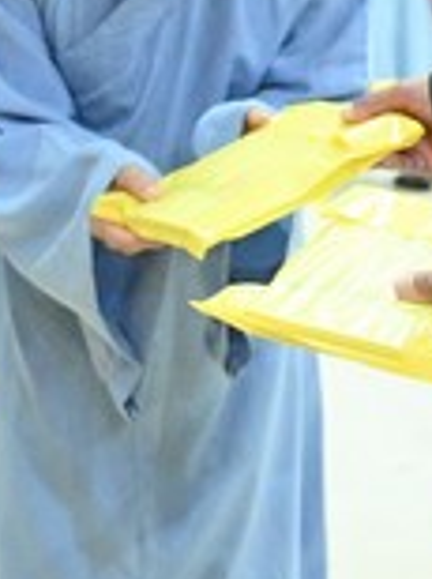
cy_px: -150
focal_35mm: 122
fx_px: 2036
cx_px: 507
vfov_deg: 15.5
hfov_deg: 11.9
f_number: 4
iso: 20000
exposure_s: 1/250
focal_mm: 30
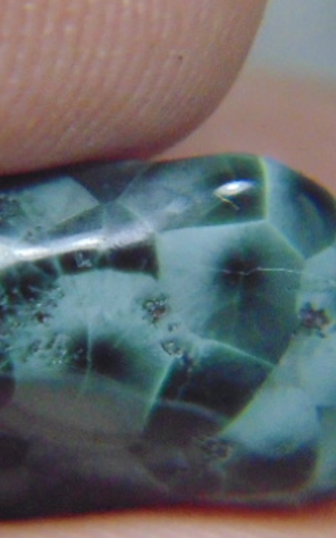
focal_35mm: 380
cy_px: 370
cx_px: 80
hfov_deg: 3.5
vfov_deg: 5.5
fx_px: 5570
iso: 800
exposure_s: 1/200
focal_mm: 34.2
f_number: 5.4
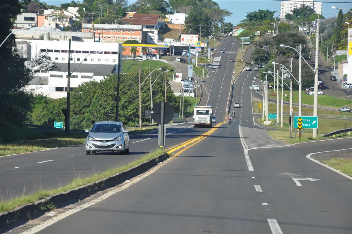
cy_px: 117
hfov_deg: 13.1
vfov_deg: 8.7
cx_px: 176
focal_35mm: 158
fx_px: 1538
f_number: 9
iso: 200
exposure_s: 1/320
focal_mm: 105
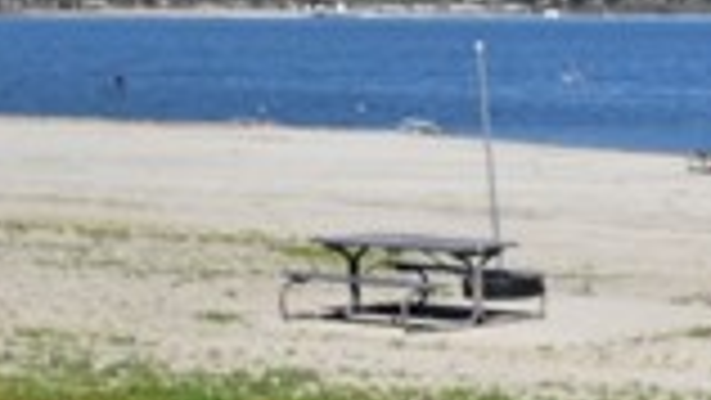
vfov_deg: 9.5
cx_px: 1282
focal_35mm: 127
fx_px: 2395
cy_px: 281
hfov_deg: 14.7
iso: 200
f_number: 10
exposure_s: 1/400
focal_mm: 20
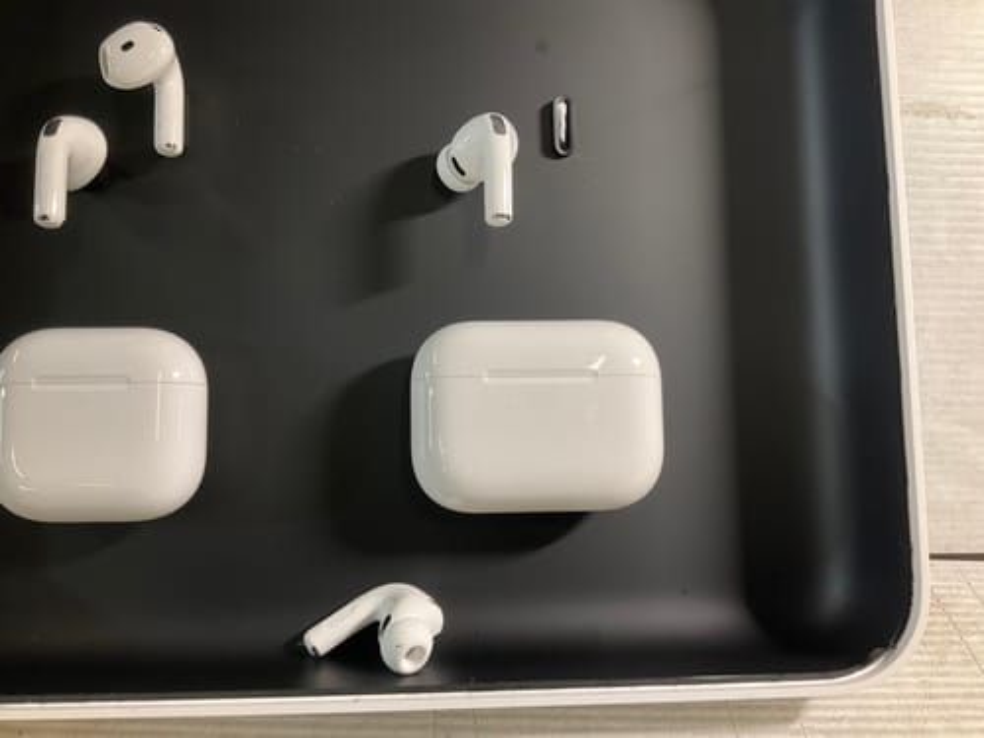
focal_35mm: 29
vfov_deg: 48.2
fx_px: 824
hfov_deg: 61.7
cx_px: 492
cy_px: 369
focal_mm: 3
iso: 80
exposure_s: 1/50
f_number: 1.8
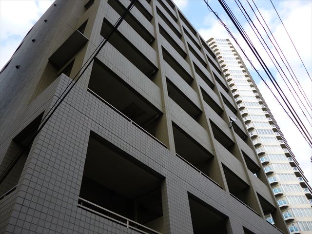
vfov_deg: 49.7
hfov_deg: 63.4
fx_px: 252
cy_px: 117
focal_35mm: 28
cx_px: 156
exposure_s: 1/200
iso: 100
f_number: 3.1
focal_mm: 5
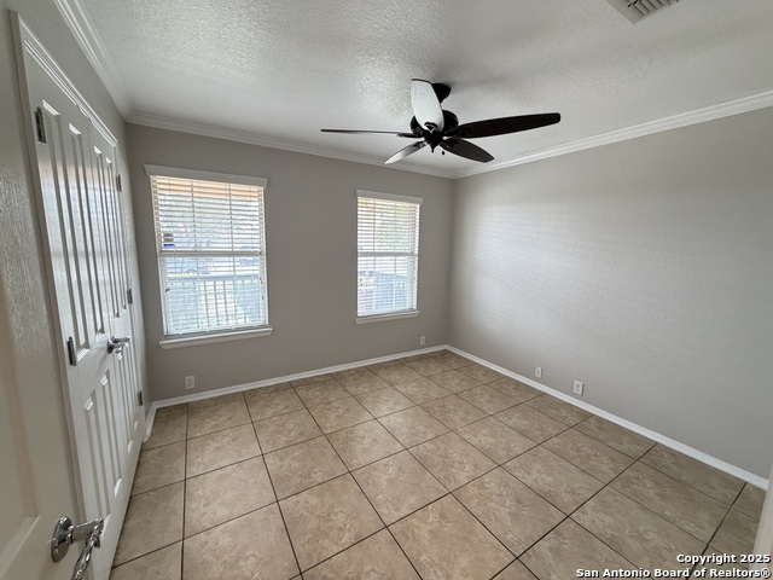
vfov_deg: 85.7
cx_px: 386
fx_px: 313
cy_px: 290
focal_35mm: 14
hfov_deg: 102.1
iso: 400
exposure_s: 1/60
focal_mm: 2.22
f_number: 2.2
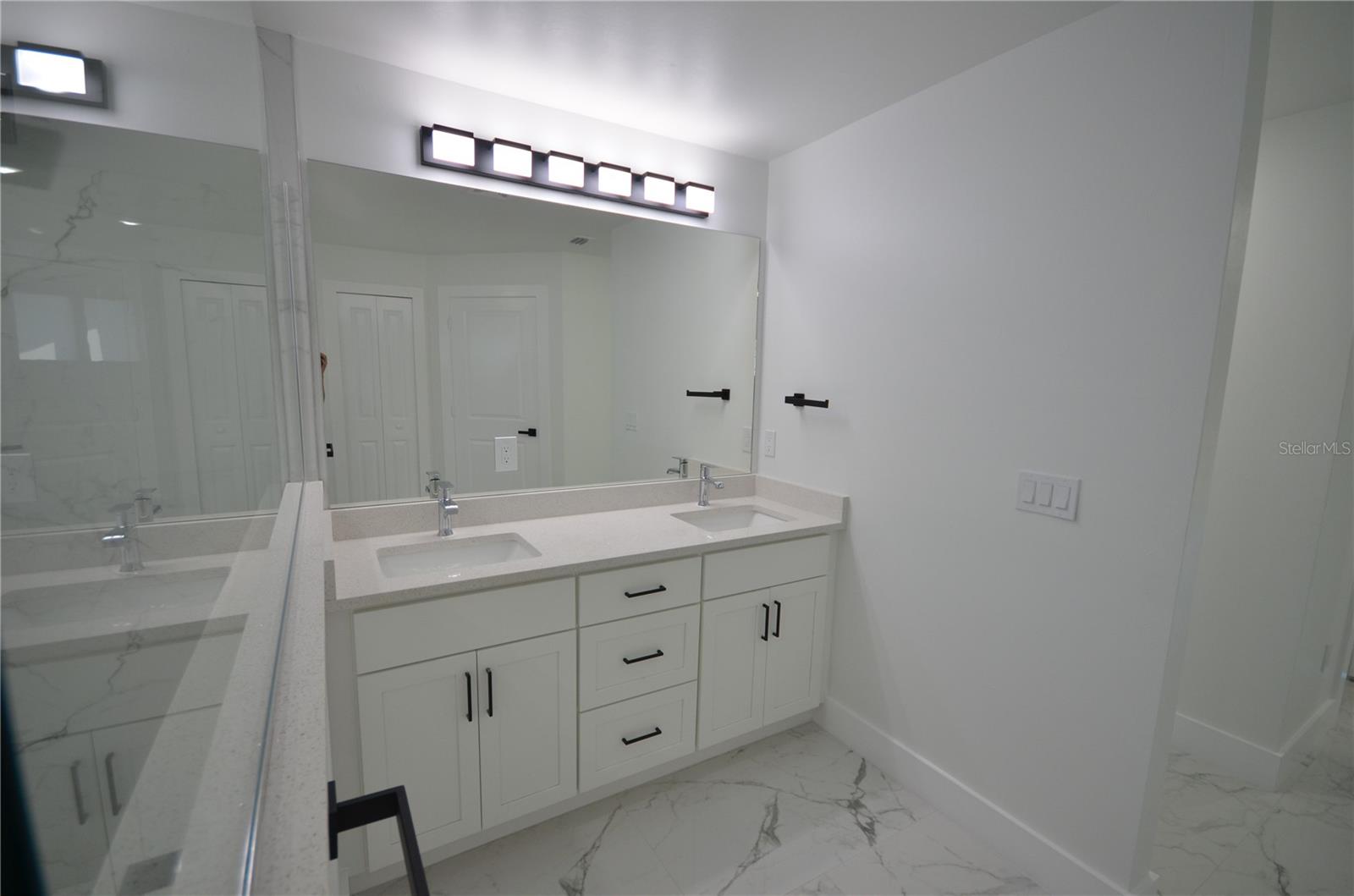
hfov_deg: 100.5
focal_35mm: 15
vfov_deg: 77.0
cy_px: 448
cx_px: 677
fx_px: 563
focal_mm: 10
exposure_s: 1/100
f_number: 5
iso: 400
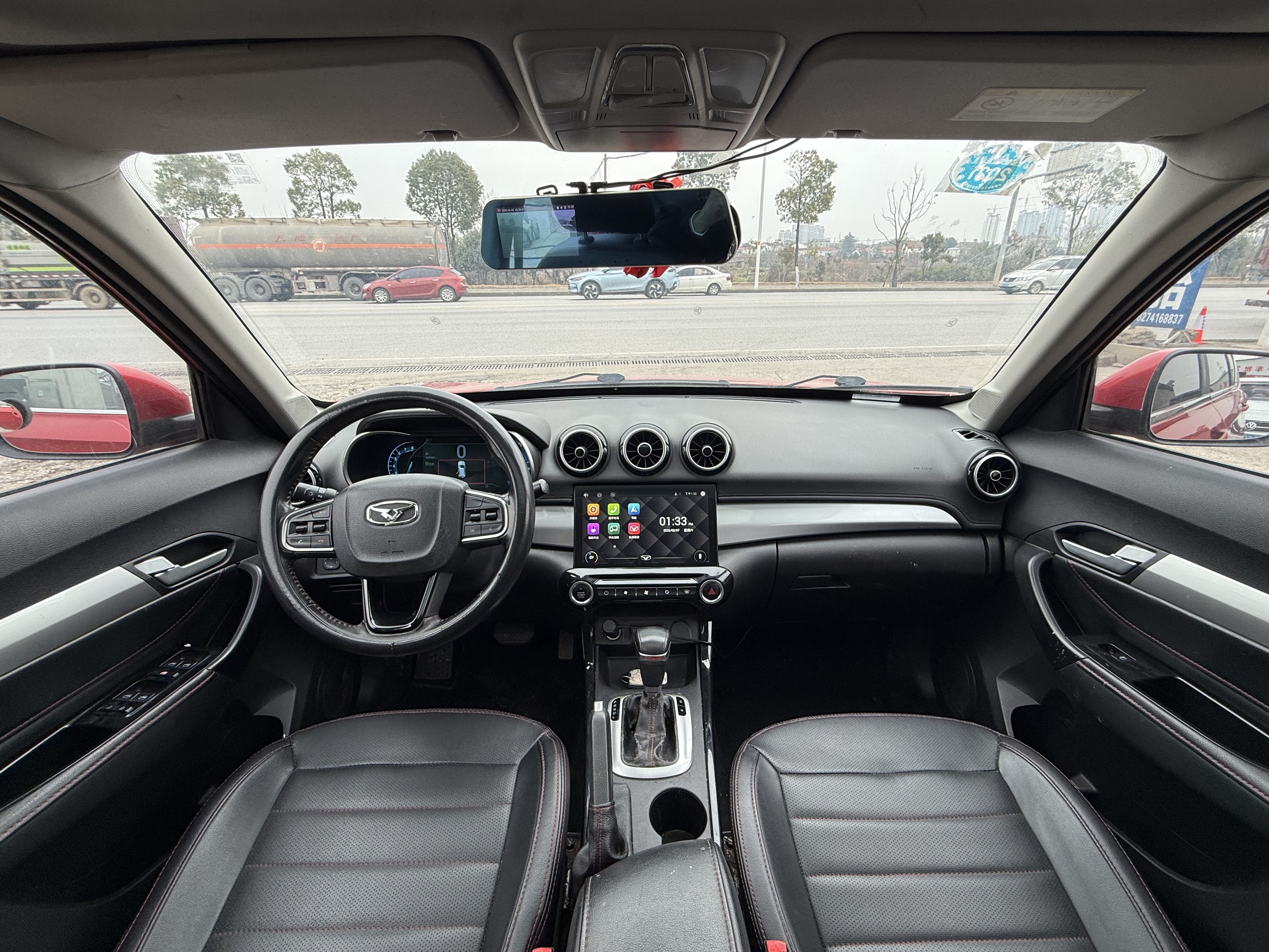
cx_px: 647
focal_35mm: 15
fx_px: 550
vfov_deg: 81.7
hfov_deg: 98.2
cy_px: 492
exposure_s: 1/99
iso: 64
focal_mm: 2.22
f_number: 2.2
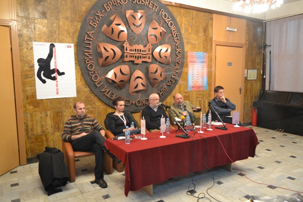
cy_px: 101
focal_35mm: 27
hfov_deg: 67.4
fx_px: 227
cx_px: 152
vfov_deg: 48.0
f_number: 3.5
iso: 1800
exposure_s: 1/60
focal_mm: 18
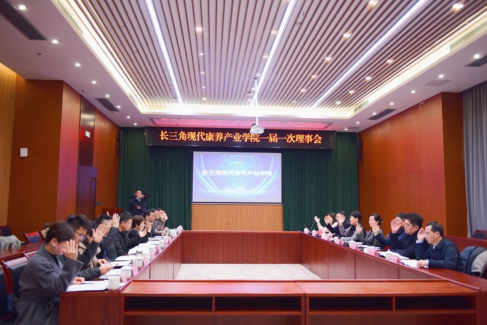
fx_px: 419
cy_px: 162
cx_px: 244
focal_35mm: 31
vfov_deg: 42.3
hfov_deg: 60.3
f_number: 2.8
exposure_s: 1/25
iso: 200
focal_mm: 31
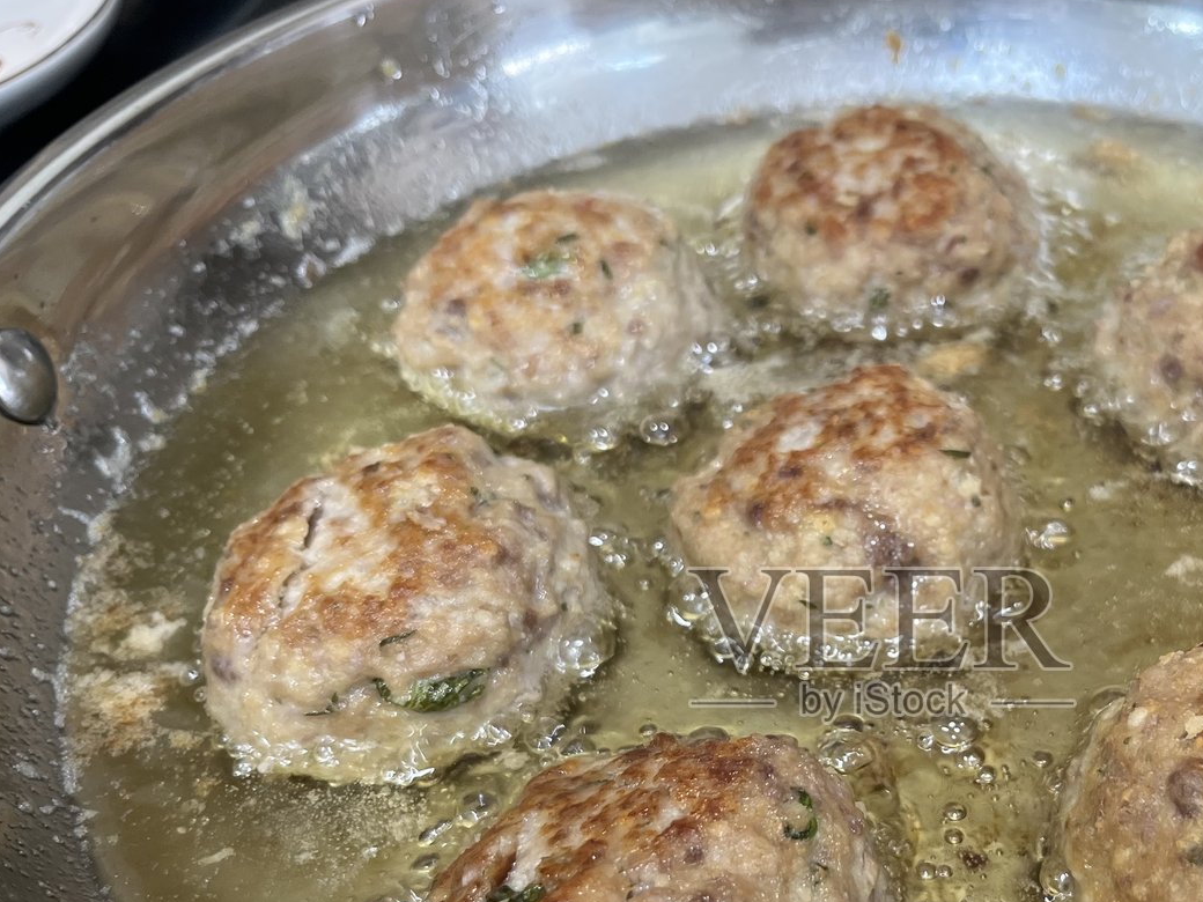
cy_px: 646
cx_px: 881
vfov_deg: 35.4
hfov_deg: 45.4
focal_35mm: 40
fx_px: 1390
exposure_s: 1/120
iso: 125
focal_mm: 5.1
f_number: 1.6
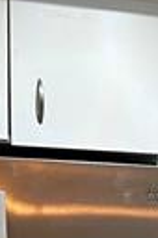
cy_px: 383
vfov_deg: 11.5
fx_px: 1116
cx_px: 340
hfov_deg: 7.7
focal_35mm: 169
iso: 125
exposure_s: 1/120
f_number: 1.5
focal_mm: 5.7
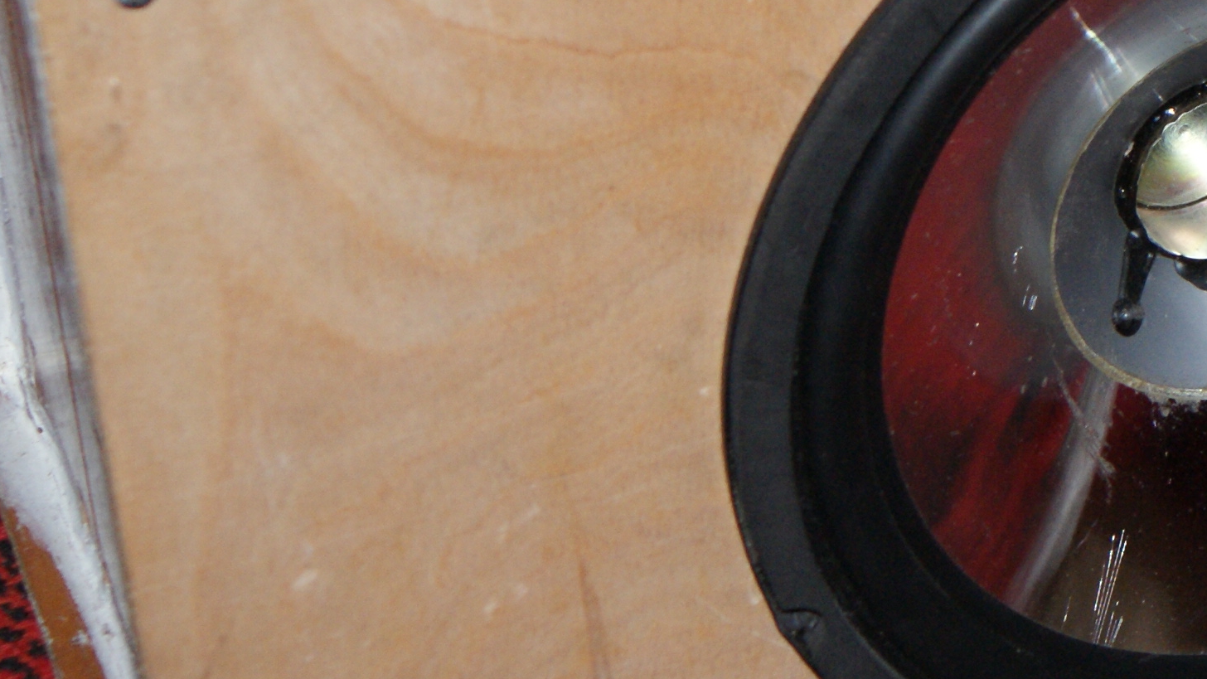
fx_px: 4685
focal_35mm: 146
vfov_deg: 8.2
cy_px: 11
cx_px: 1185
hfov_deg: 14.5
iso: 400
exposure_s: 1/60
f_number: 5.6
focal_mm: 35
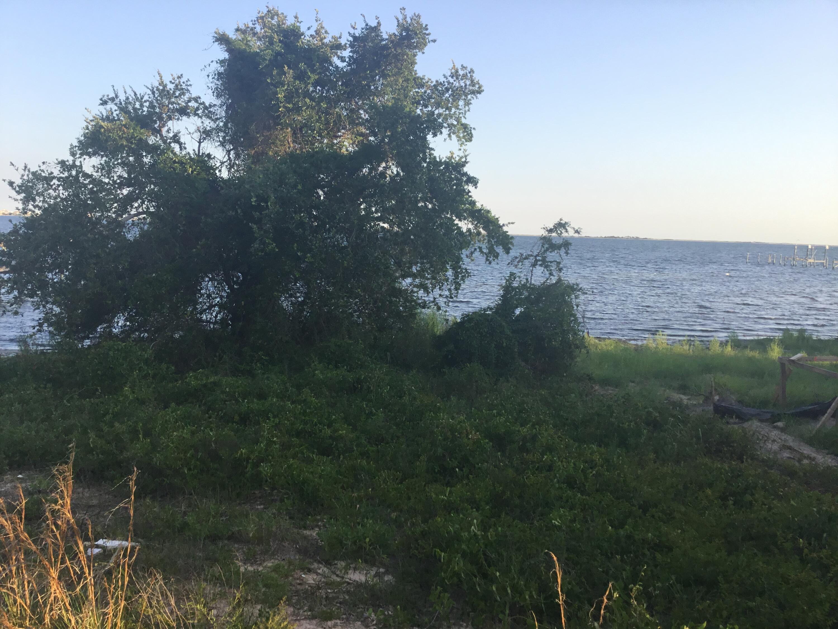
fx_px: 750
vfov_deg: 45.4
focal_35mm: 31
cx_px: 419
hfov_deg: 58.4
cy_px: 314
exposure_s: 1/418
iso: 25
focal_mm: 3.3
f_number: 2.4
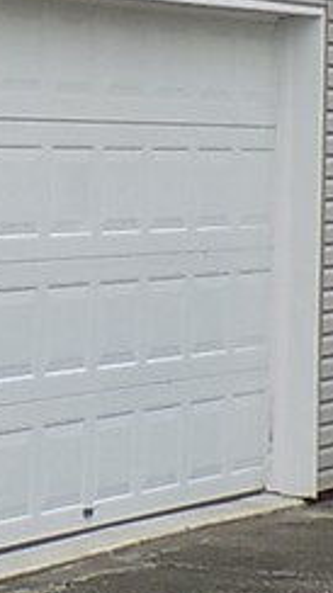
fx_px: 3741
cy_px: 202
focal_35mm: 238
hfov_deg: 4.8
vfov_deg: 9.1
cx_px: -795
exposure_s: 1/320
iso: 80
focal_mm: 9.3
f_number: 3.9
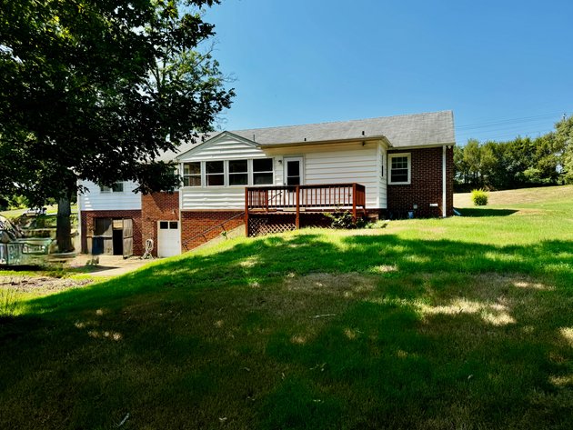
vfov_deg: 56.8
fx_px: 397
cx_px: 286
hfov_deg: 71.6
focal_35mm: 24
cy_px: 215
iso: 80
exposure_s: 1/2415
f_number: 1.78
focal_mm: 6.76
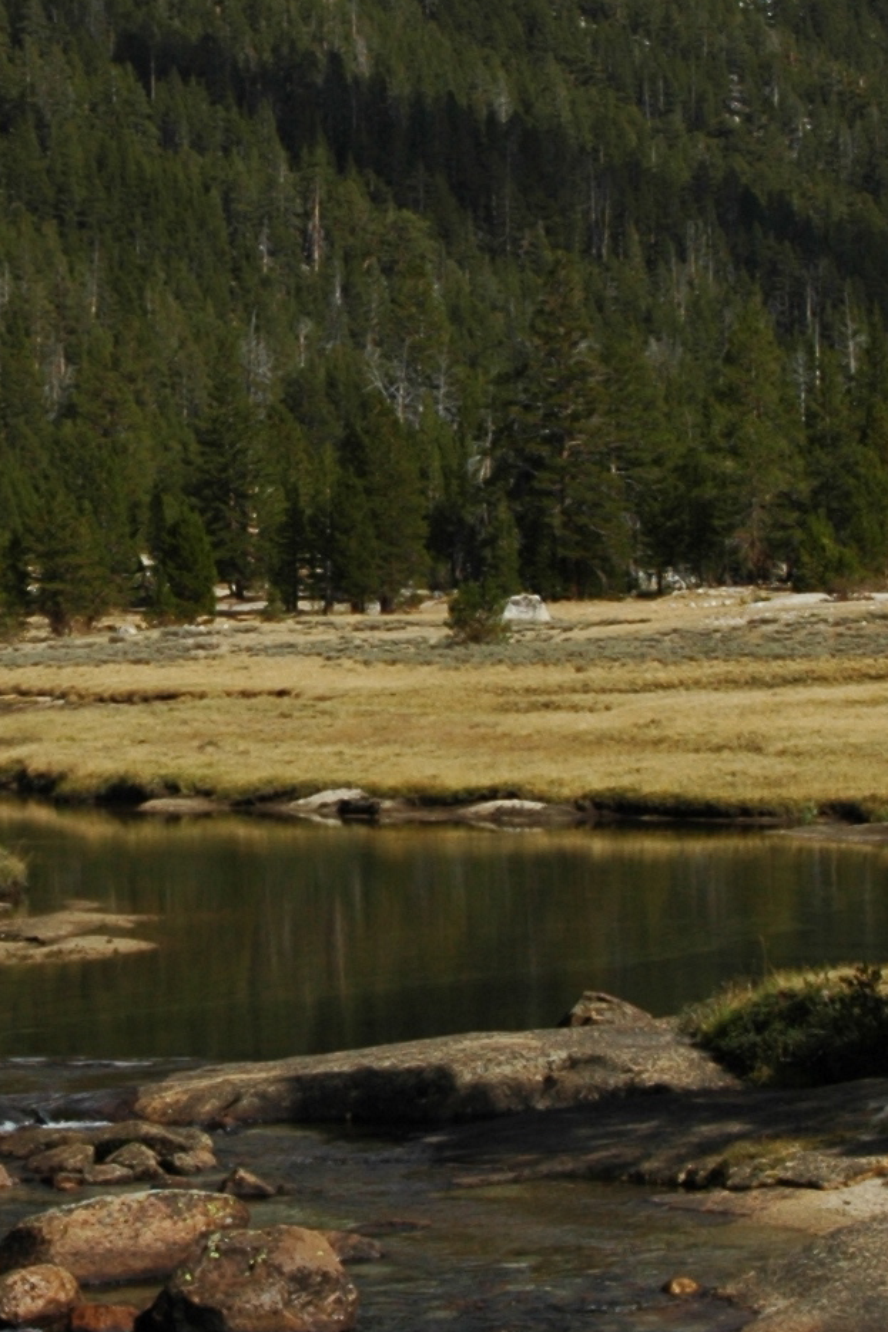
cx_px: 182
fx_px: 4996
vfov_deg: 15.2
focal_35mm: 135
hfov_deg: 10.1
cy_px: 516
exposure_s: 1/640
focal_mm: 28
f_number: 10
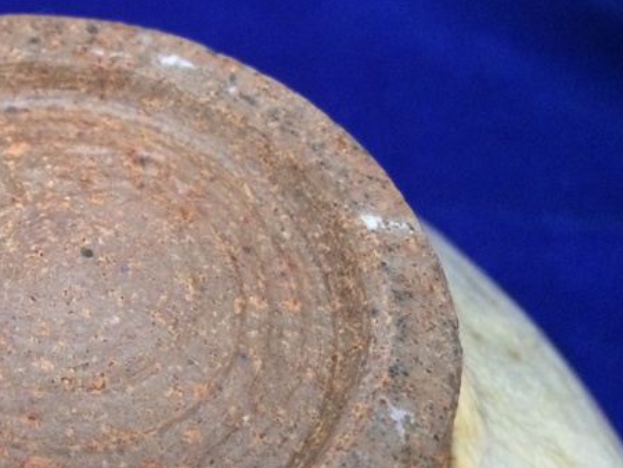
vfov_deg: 24.4
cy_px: 225
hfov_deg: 30.2
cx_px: 15
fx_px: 1080
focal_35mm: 60
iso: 320
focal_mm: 4.12
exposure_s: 1/20
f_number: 2.2
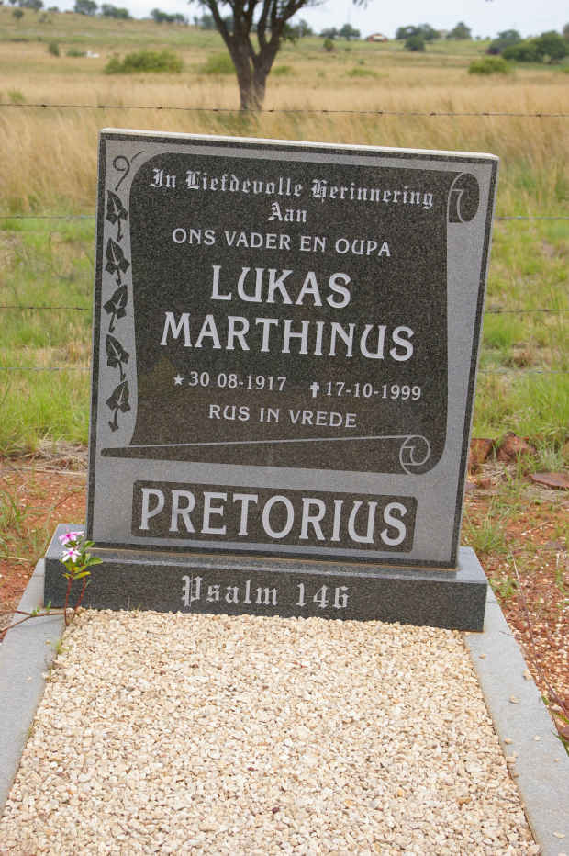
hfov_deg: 23.7
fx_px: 1353
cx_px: 284
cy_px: 428
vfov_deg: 35.1
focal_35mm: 57
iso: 200
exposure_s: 1/500
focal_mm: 38
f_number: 6.7
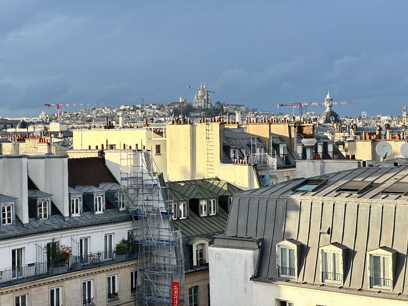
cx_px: 204
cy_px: 153
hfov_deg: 25.3
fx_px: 908
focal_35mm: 77
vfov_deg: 19.1
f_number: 2.8
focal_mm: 9
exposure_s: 1/174
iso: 32
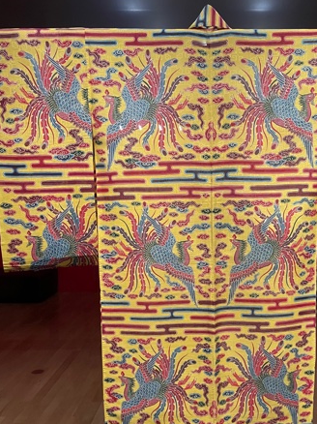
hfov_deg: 37.3
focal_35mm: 38
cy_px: 269
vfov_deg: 48.5
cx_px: 211
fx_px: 464
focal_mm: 4.2
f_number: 1.6
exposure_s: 1/33
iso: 500
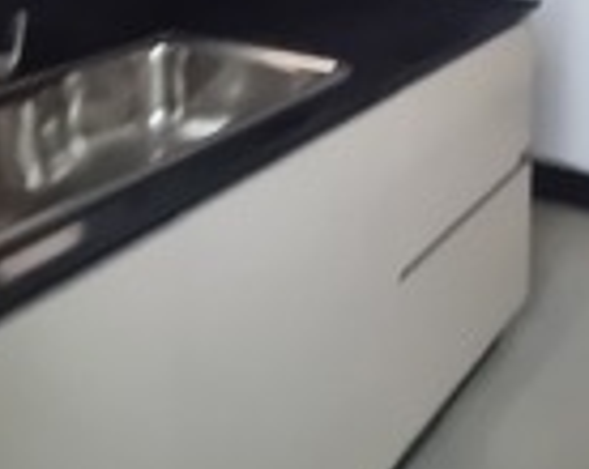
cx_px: 647
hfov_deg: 37.0
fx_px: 731
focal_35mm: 42
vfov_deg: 27.1
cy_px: -203
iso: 1000
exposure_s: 1/25
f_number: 2.2
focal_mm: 1.74
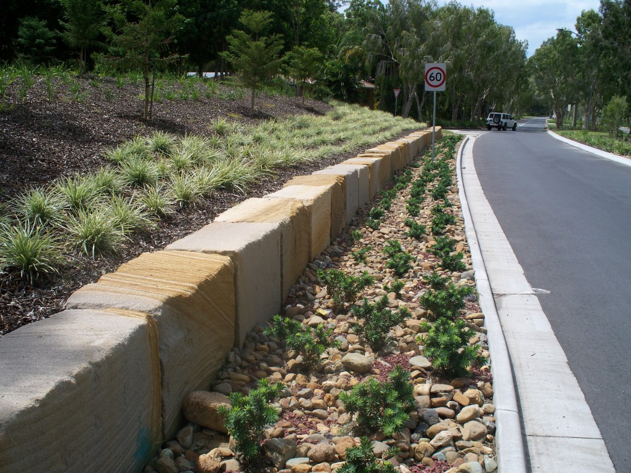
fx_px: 656
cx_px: 316
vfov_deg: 39.7
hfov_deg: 51.4
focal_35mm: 36
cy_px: 236
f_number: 5
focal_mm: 7.54
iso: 64
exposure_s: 1/400
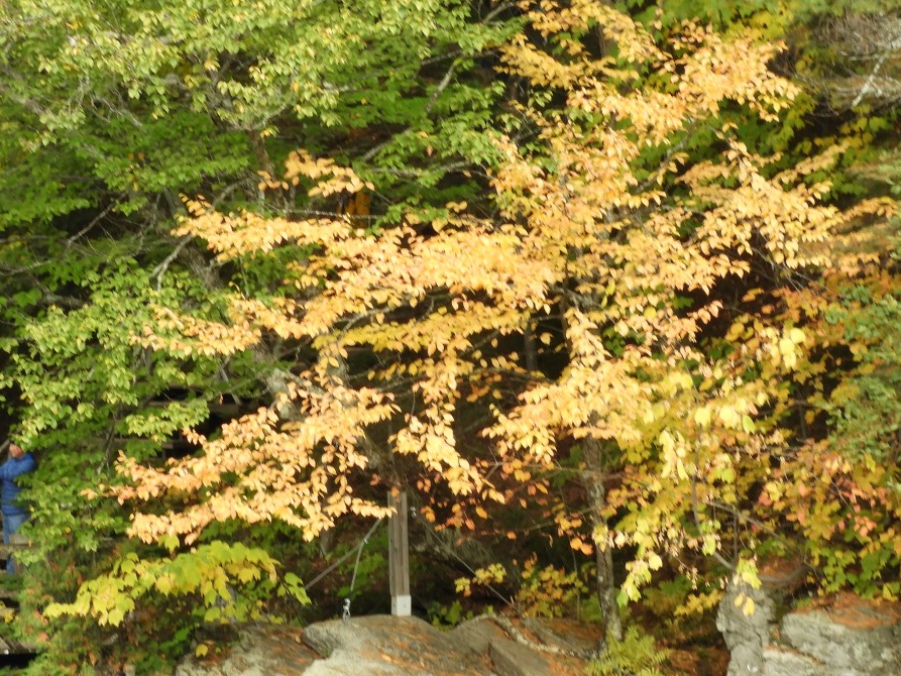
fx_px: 7133
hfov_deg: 7.2
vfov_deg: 5.4
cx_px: 416
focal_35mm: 274
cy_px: 227
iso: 125
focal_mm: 30.5
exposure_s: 1/60
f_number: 5.2
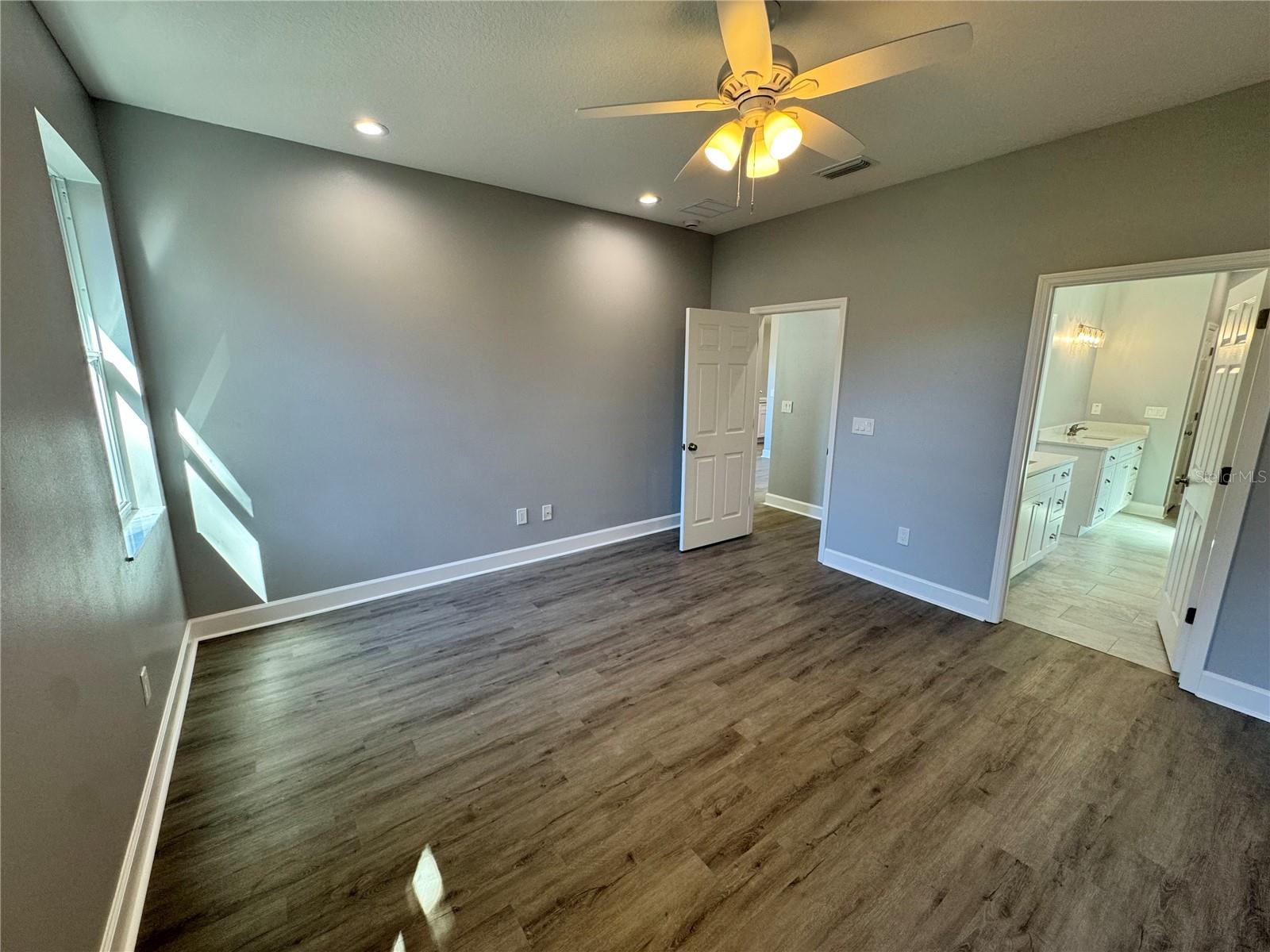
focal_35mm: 14
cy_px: 476
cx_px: 635
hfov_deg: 102.1
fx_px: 514
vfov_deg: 85.7
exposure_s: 1/120
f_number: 2.2
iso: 160
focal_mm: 2.22
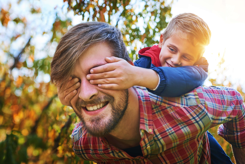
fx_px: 238
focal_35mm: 35
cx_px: 122
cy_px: 82
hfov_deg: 54.4
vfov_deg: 37.9
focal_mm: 35
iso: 100
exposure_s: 1/500
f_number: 2.5
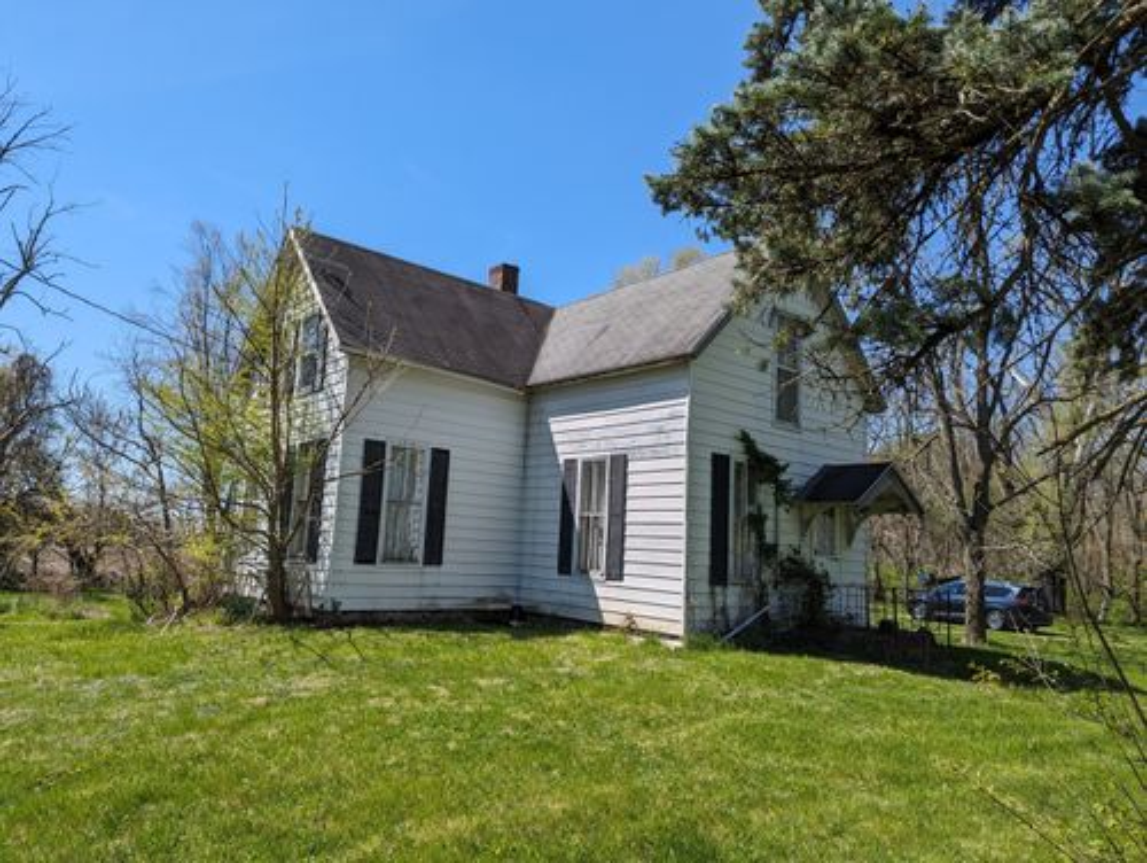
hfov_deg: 71.5
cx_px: 574
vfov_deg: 56.9
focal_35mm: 24
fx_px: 796
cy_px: 432
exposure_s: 1/2463
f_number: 1.85
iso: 46
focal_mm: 6.81
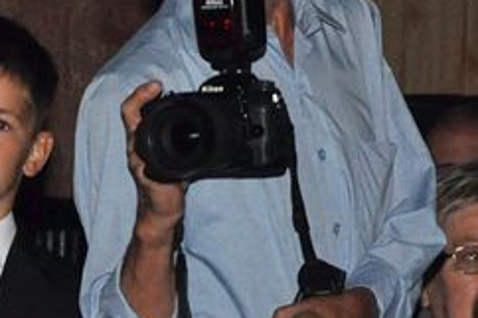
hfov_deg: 5.6
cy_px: 453
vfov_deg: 3.7
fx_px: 4896
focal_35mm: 369
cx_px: -67
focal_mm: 70
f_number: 8
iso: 2500
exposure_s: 1/60
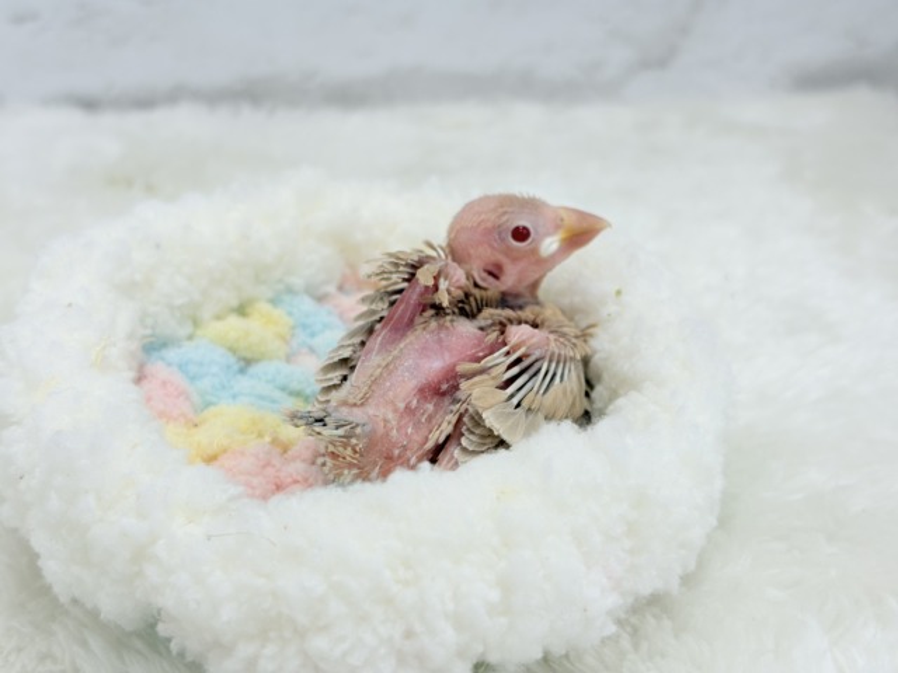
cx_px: 449
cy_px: 336
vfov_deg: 28.0
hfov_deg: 36.8
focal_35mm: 52
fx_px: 1349
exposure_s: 1/100
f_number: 1.6
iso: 50
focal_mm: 5.96
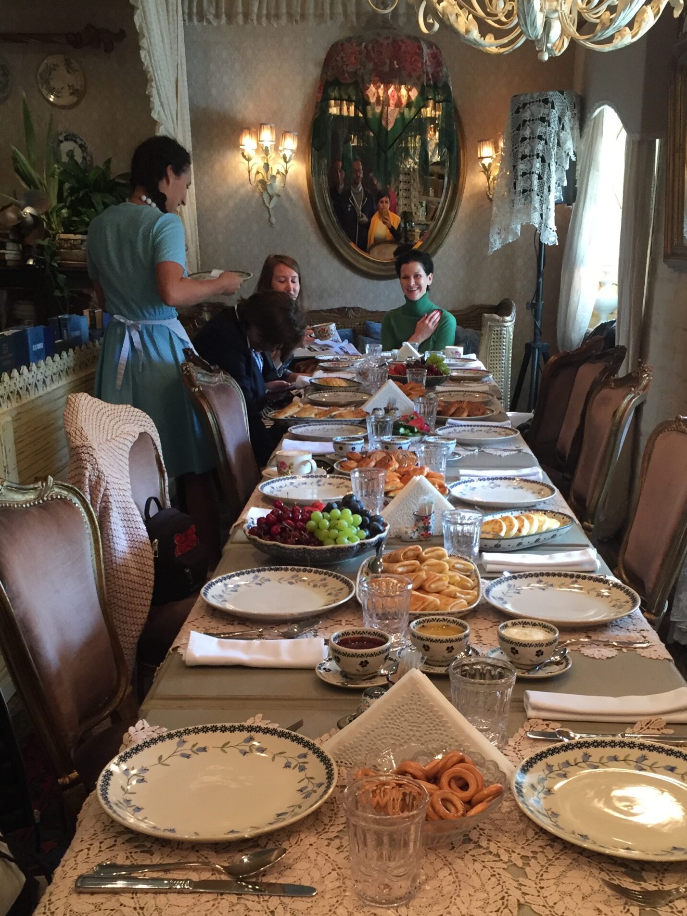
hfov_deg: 36.8
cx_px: 377
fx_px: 1032
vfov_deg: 47.3
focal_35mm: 39
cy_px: 592
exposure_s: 1/33
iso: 80
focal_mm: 4.15
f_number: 2.2
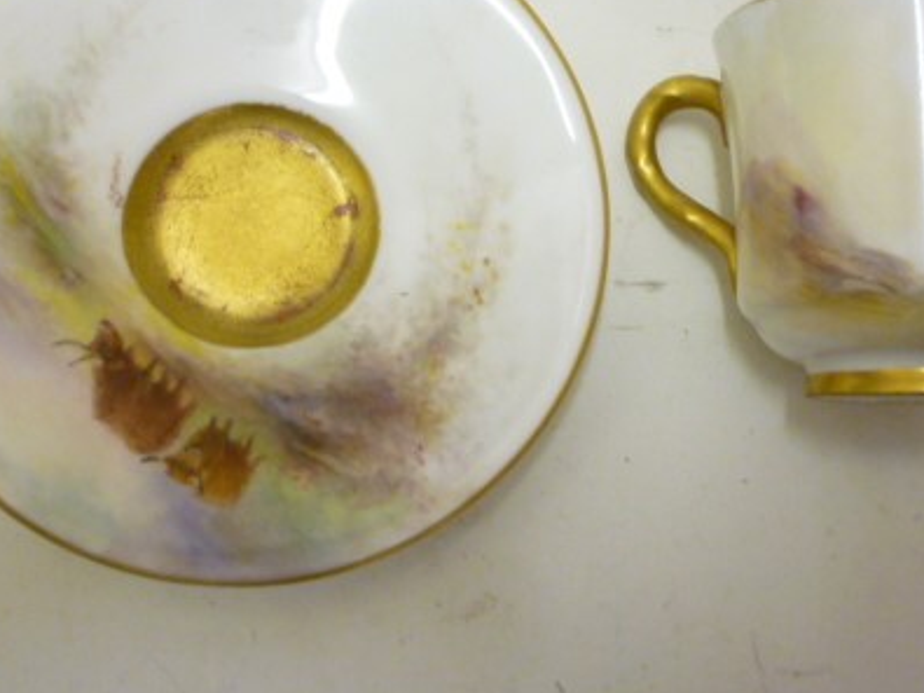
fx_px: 1254
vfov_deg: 30.6
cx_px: 466
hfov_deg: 40.4
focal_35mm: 47
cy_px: 229
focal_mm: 5.2
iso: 320
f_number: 3.3
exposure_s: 1/30
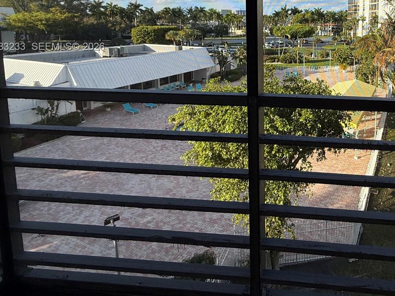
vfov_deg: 52.1
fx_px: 274
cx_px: 312
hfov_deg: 65.6
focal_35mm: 24
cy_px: 47
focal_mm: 2.22
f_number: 2.2
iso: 50
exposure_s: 1/760
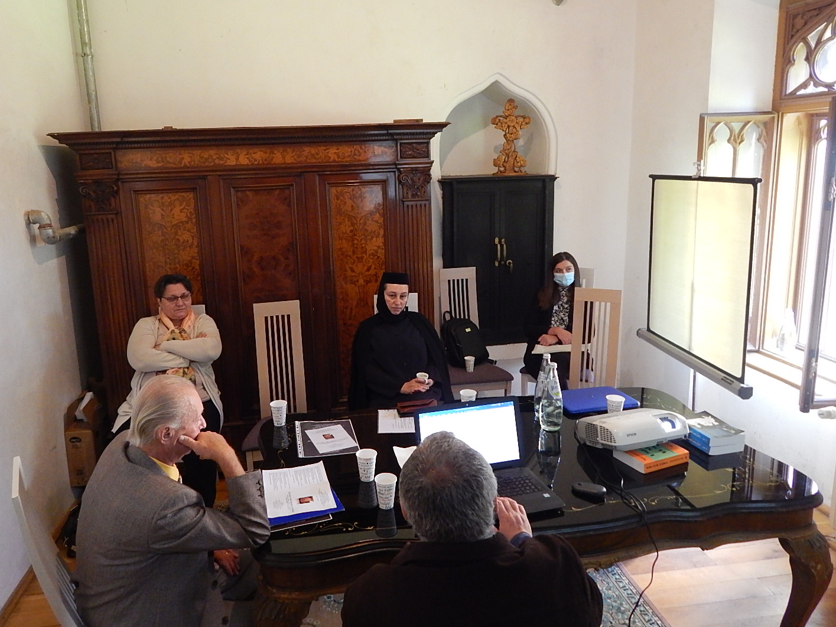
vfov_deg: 53.0
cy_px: 276
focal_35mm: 26
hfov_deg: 67.2
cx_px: 384
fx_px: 628
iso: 400
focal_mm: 4
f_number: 3
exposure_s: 1/13
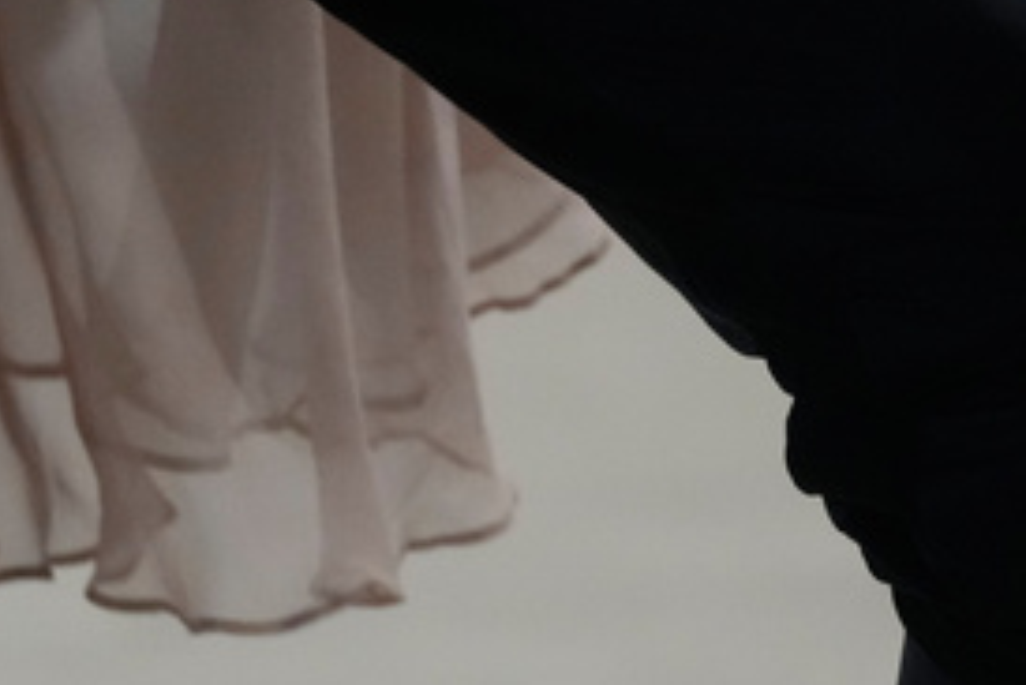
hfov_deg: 4.8
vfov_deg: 3.2
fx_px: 12261
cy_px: 743
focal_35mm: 430
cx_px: 67
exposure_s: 1/200
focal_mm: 115
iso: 5000
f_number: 4.5
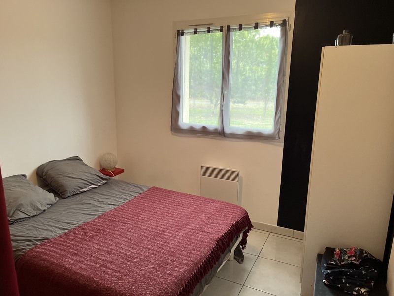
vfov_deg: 53.1
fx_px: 296
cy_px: 148
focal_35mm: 26
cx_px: 197
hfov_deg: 67.3
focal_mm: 5.1
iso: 125
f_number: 1.6
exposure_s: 1/100
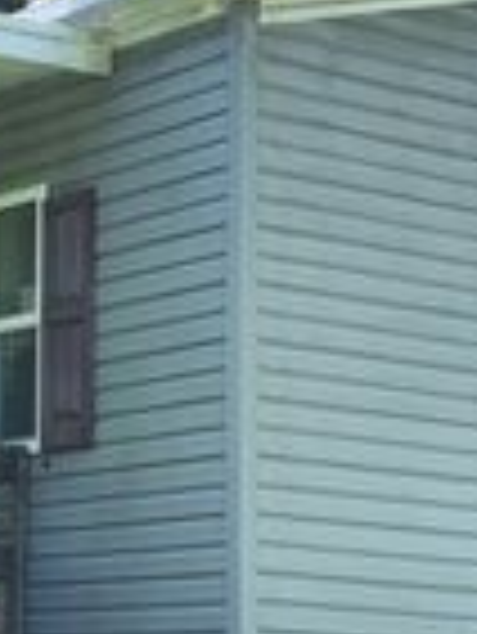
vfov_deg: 14.6
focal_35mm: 135
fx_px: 2477
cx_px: -94
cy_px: 416
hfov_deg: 10.8
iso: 32
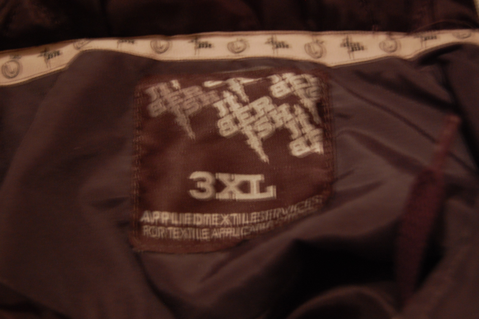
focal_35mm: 60
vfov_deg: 22.6
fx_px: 798
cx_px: 240
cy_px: 160
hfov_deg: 33.4
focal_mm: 40
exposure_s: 1/2.5
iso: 800
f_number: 5
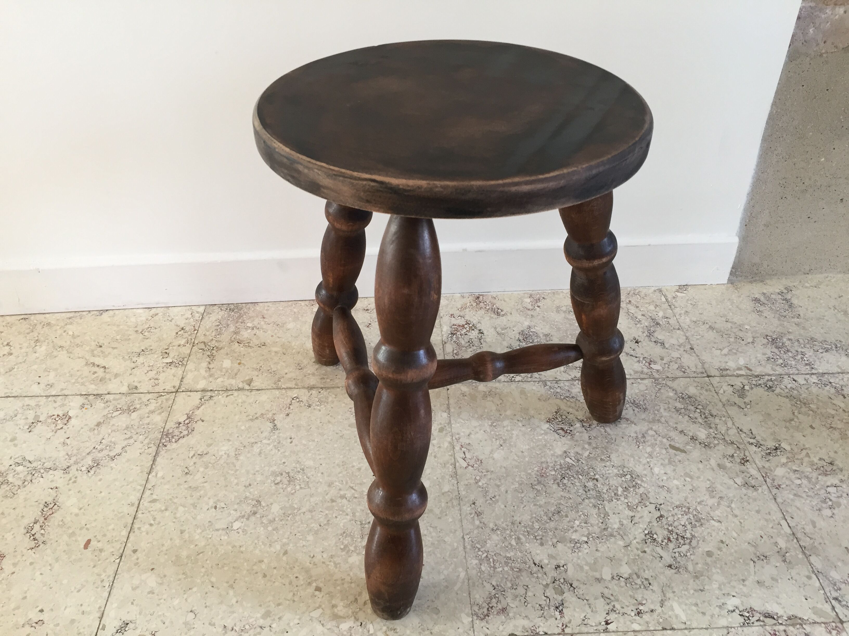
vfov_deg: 48.2
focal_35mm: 29
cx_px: 424
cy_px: 318
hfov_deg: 61.7
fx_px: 711
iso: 80
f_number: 2.2
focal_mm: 4.15
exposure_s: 1/33
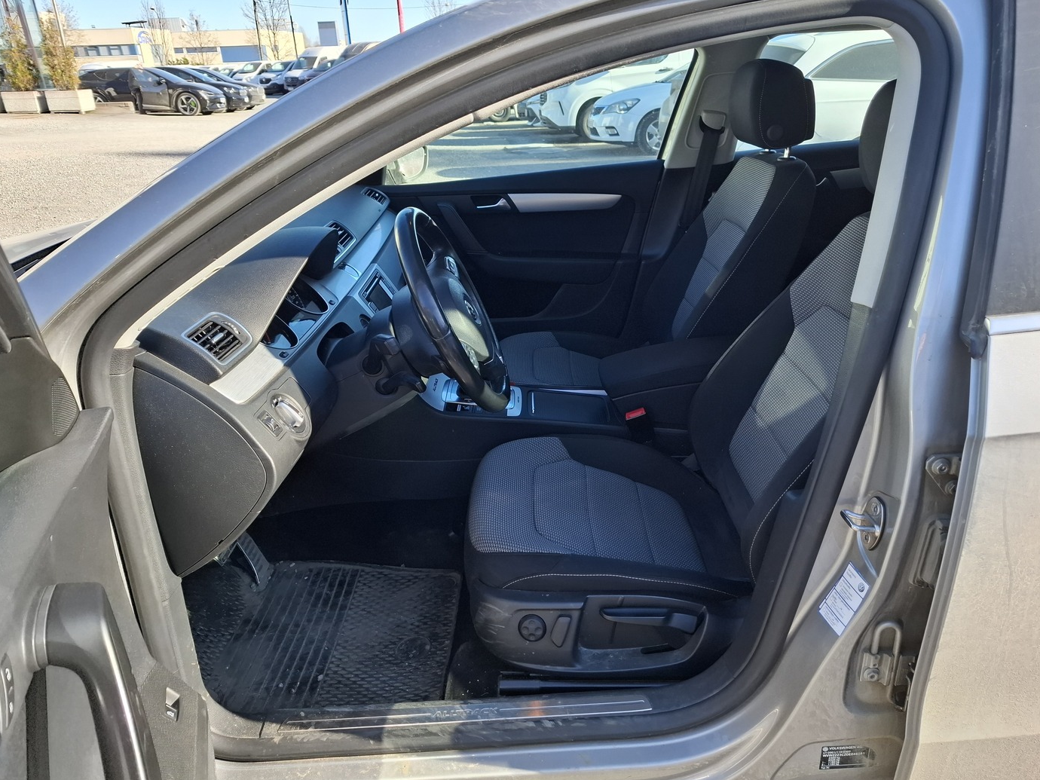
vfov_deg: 56.8
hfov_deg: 71.6
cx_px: 540
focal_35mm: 24
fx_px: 721
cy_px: 382
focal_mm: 5.54
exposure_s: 1/302
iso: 50
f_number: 1.8
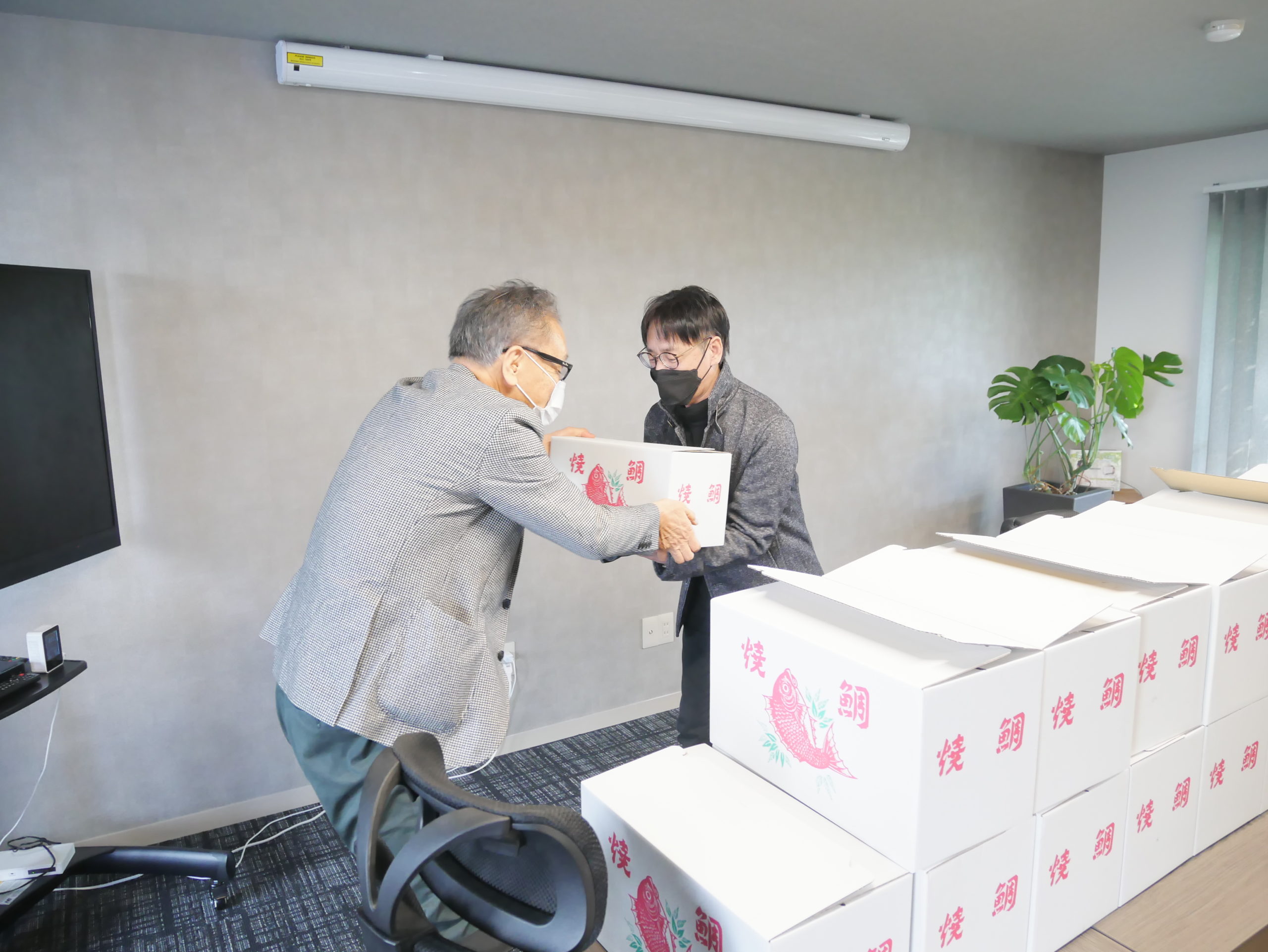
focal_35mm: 24
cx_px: 634
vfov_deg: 56.8
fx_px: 879
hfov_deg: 71.6
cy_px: 476
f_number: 3.5
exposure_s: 1/60
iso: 400
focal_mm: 12
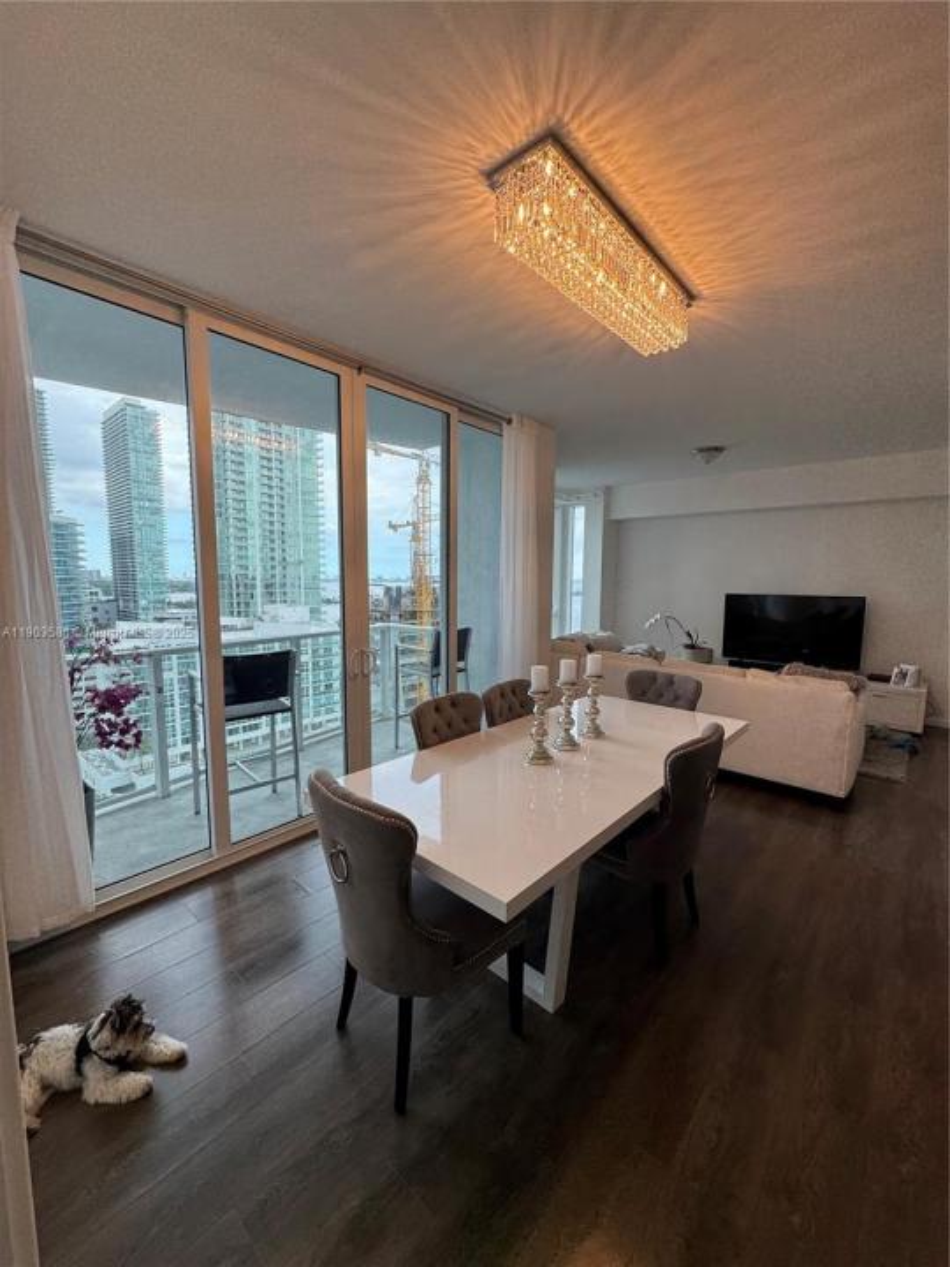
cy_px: 634
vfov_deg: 102.1
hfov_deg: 85.7
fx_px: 512
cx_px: 475
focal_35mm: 14
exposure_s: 1/120
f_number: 2.2
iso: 80
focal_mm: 2.22
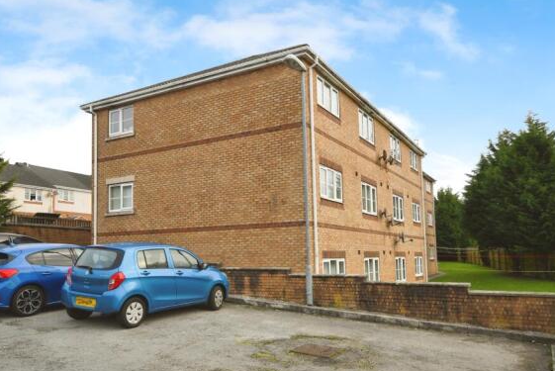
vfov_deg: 46.4
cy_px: 166
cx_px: 289
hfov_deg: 65.4
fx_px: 432
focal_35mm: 28
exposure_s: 1/100
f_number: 8
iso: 400
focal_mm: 16
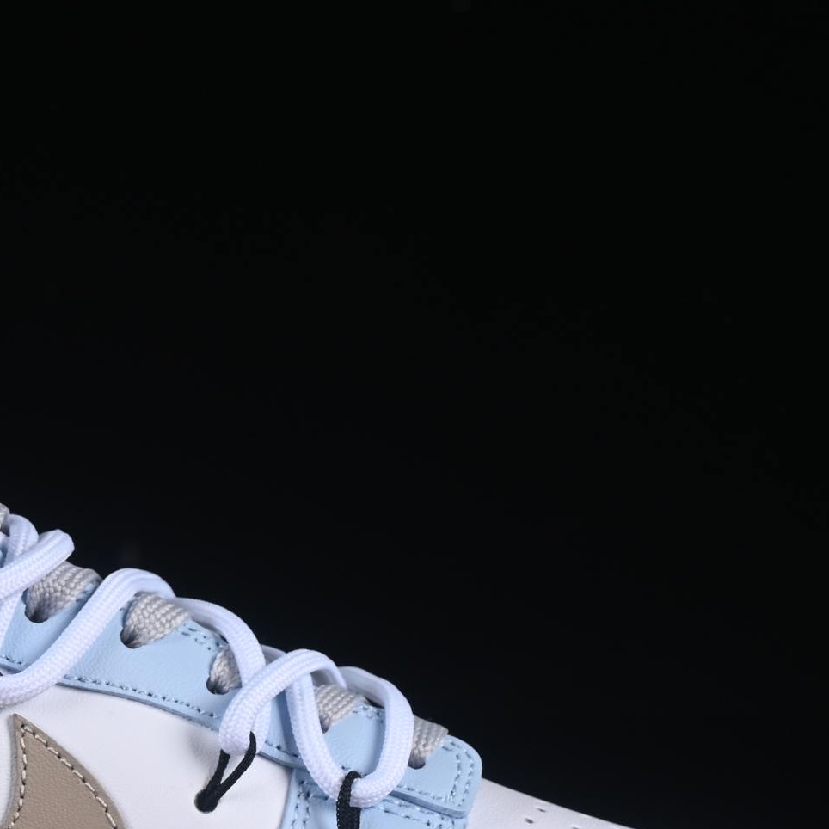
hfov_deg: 9.4
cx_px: 22
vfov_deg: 9.5
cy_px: 681
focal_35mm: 184
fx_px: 4985
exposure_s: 1/80
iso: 160
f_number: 8
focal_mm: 50
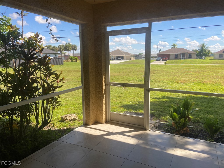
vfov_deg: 53.1
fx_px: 168
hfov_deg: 67.3
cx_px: 112
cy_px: 84
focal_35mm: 26
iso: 32
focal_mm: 4.25
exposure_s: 1/465
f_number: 1.8
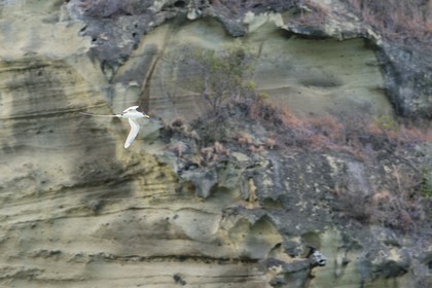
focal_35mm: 200
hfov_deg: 10.3
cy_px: 144
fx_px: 2400
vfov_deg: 6.9
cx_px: 216
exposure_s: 1/320
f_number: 6.3
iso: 200
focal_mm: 200
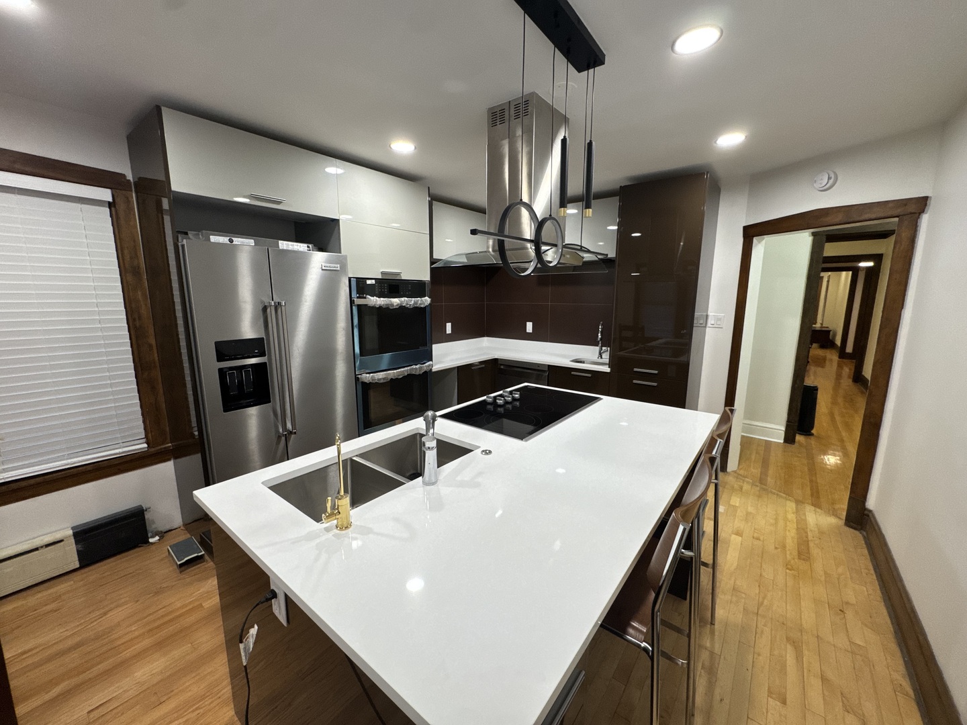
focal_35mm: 14
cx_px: 484
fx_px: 391
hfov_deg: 102.1
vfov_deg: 85.7
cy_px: 362
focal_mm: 2.22
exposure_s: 1/120
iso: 320
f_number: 2.2
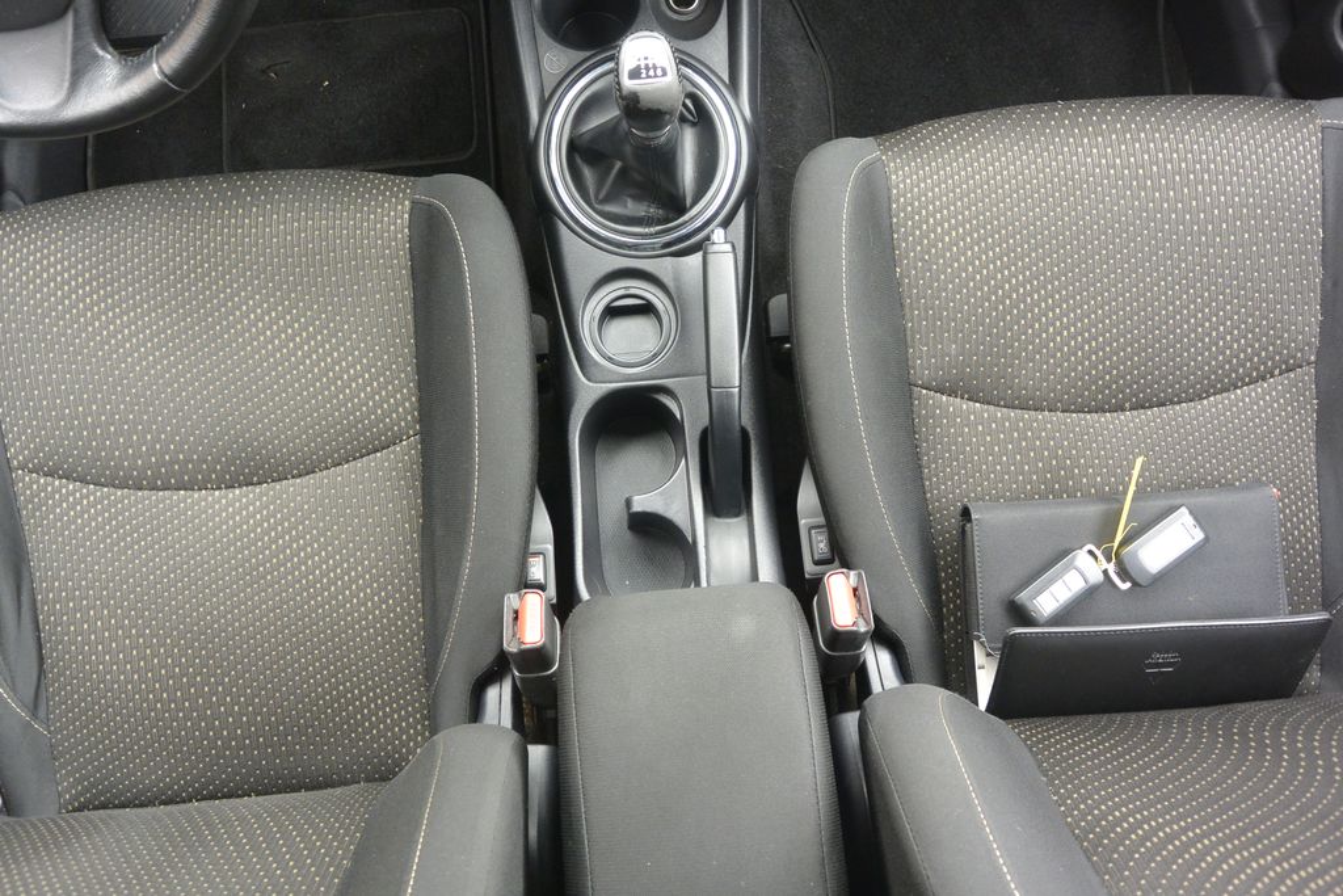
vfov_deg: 47.9
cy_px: 448
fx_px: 1007
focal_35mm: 27
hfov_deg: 67.4
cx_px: 672
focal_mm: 10
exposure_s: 1/60
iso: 450
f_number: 3.5
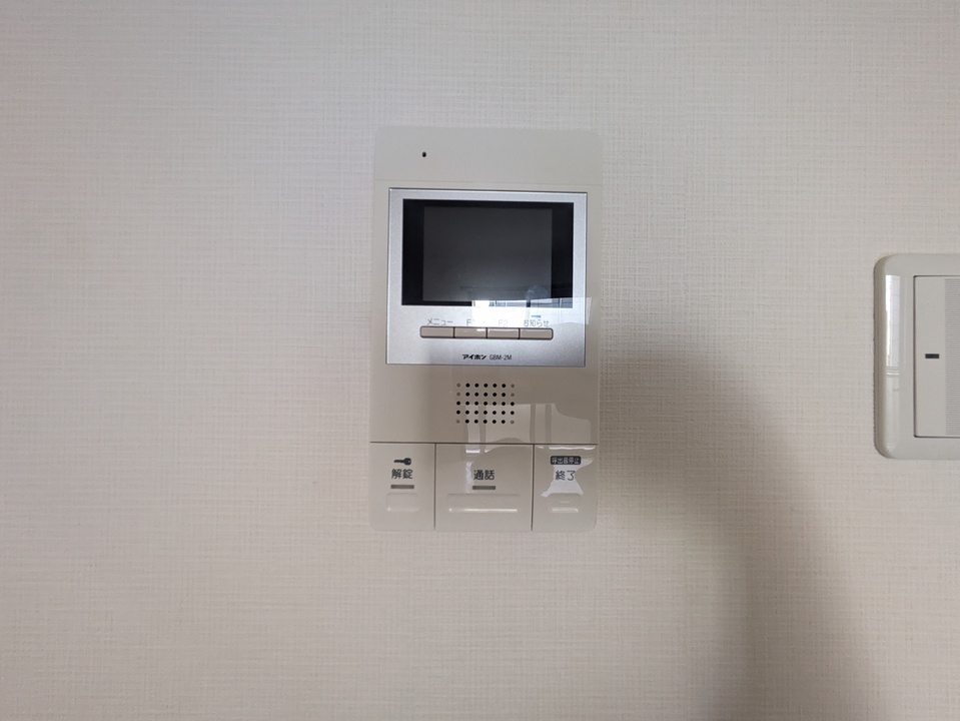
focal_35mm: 14
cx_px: 480
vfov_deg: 85.7
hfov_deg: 102.0
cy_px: 360
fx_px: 388
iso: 106
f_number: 2.2
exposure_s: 1/40
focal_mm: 1.83
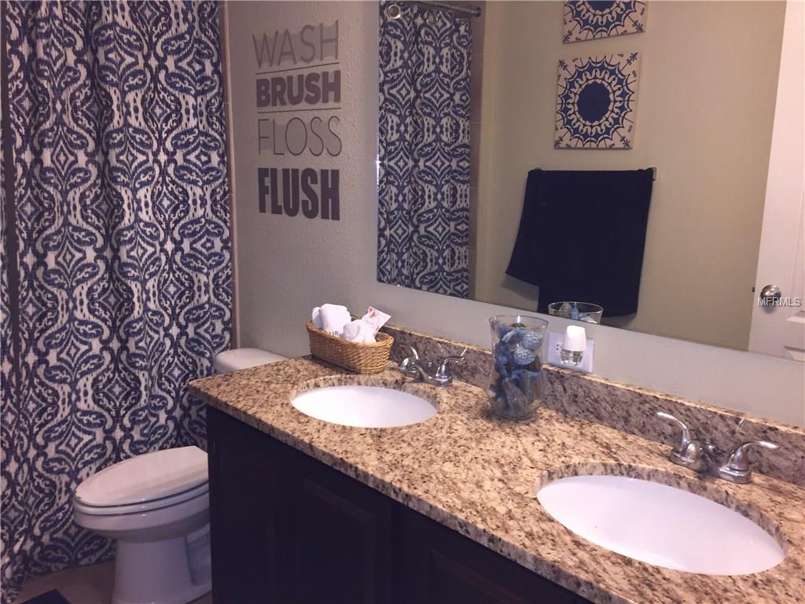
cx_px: 402
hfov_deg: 61.7
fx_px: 674
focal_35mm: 29
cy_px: 302
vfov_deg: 48.2
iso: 80
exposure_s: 1/30
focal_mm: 4.15
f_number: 2.2
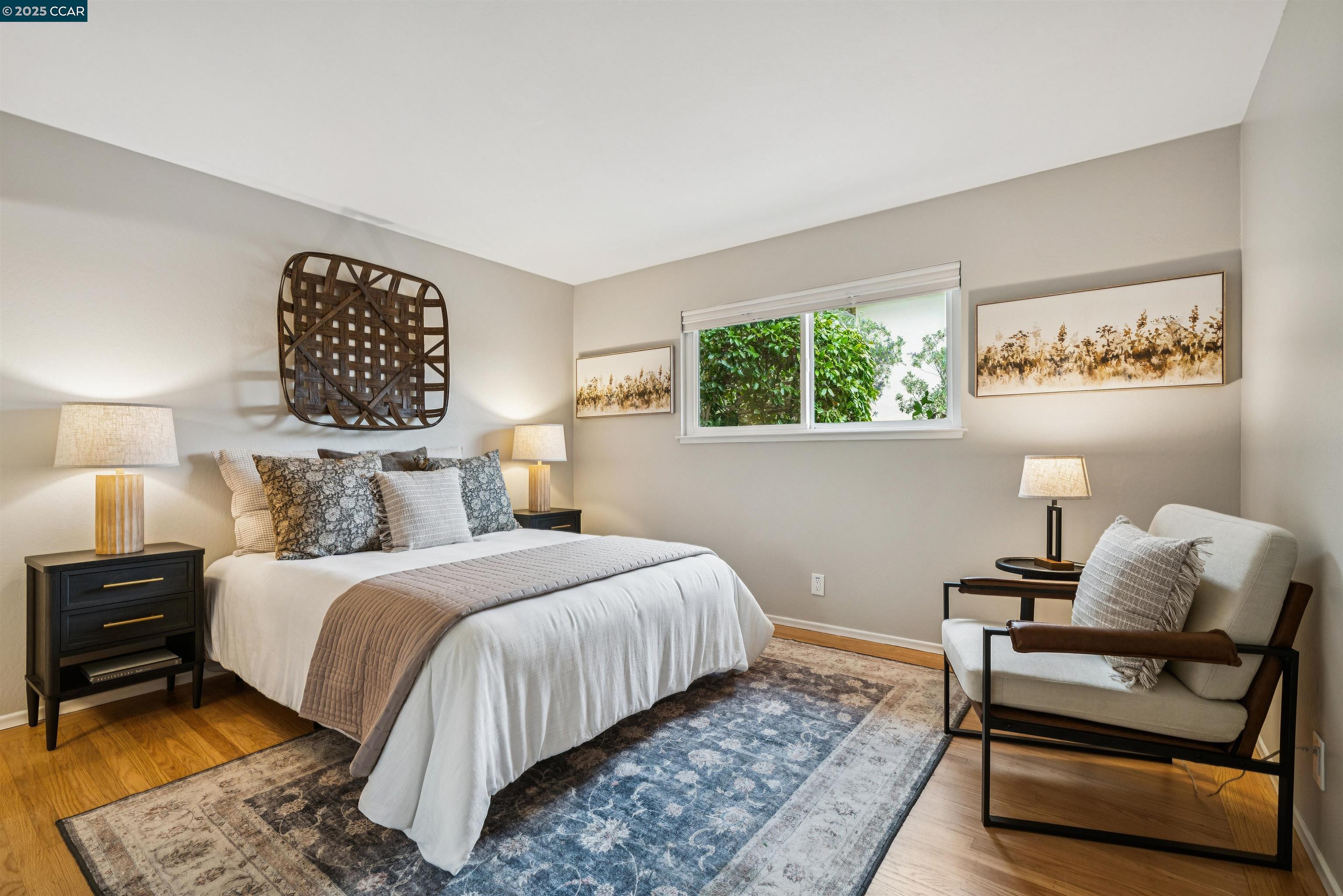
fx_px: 560
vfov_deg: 77.3
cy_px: 448
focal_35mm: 15
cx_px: 672
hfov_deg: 100.4
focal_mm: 15
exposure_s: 1/8
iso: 400
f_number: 9
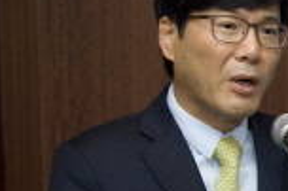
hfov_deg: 15.0
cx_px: 421
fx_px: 1023
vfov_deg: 10.6
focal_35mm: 128
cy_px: 196
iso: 400
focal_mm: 26
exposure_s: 1/125
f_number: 3.2
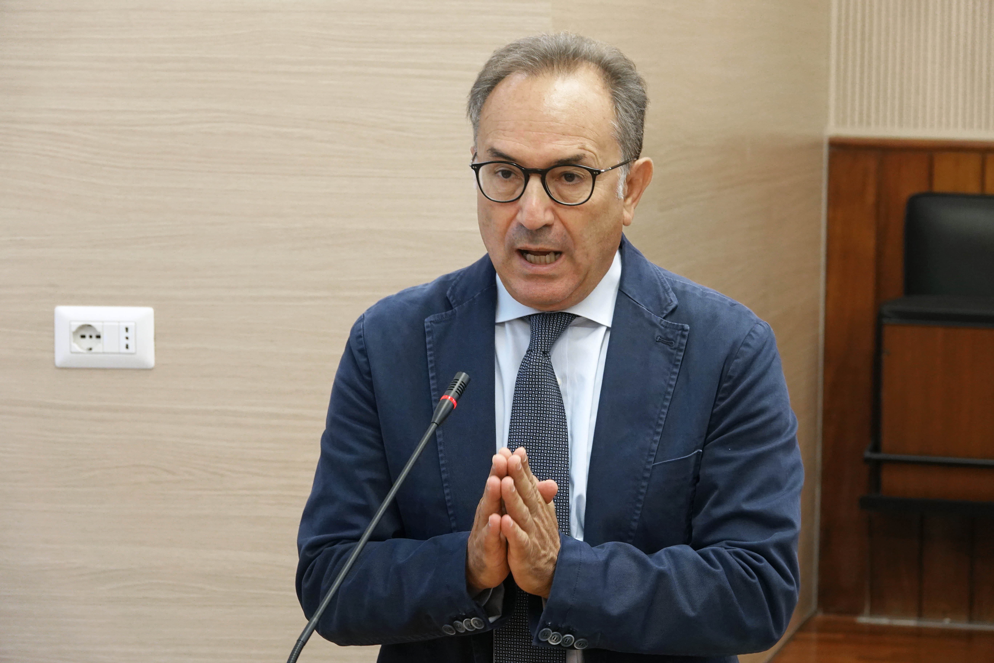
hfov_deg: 15.6
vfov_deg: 10.5
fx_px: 3617
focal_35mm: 131
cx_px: 497
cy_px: 332
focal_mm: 47.94
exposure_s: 1/50
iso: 800
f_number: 4
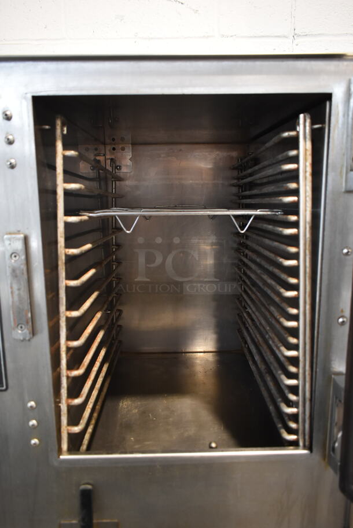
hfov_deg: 48.0
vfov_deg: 67.3
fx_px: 396
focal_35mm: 27
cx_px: 176
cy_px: 264
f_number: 3.5
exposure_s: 1/30
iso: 1100
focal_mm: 18
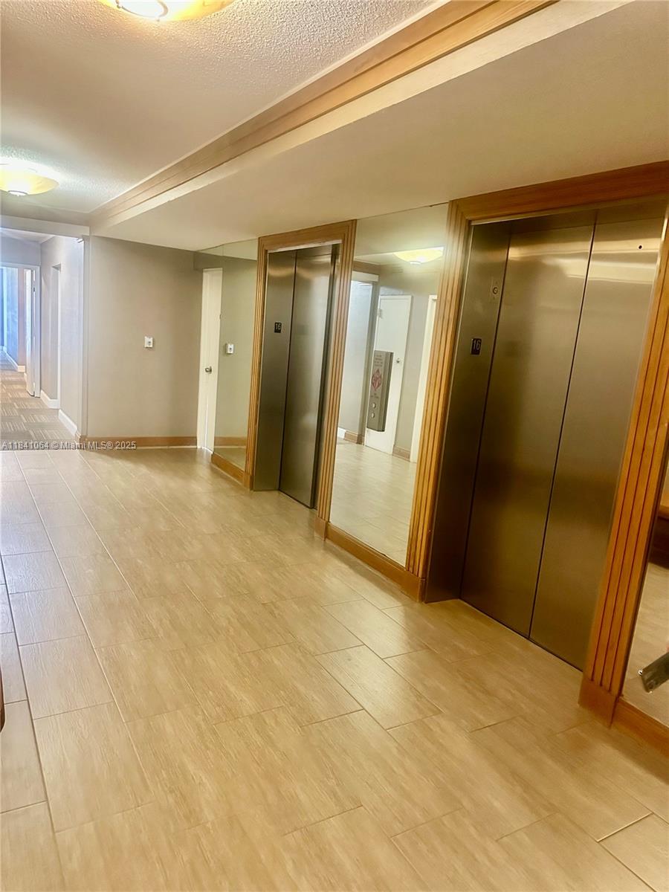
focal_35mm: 24
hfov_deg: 56.8
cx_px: 334
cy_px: 446
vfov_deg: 71.6
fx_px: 618
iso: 1000
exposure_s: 1/40
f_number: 1.78
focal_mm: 6.86
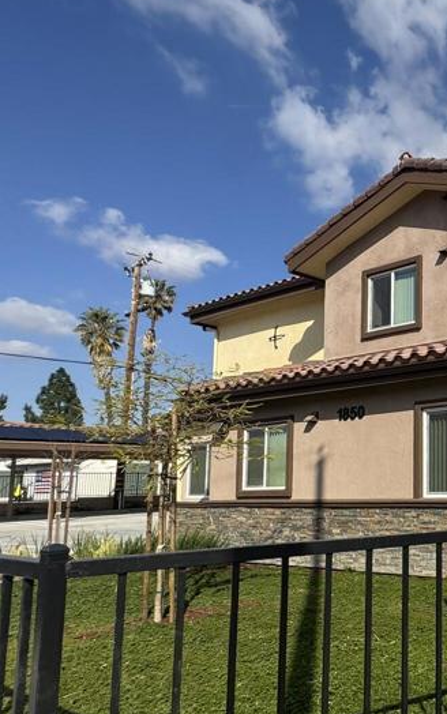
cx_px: 587
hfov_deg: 32.2
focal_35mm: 29
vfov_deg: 64.1
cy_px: 421
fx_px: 565
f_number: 2.2
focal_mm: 2.22
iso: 50
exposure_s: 1/2415
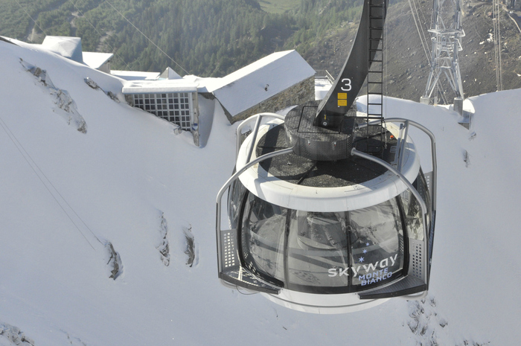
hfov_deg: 16.1
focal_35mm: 128
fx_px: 1843
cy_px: 173
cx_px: 260
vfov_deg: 10.7
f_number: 13
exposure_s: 1/800
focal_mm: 85
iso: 800
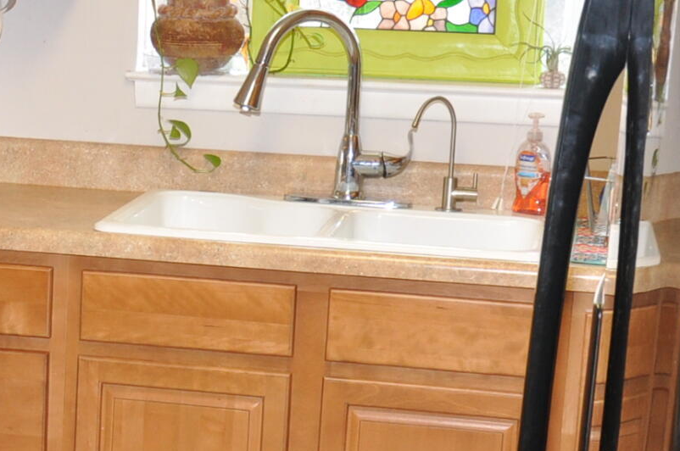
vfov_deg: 11.6
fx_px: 2223
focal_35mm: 118
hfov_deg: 16.8
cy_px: 349
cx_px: -76
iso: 400
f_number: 5
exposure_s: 1/80
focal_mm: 21
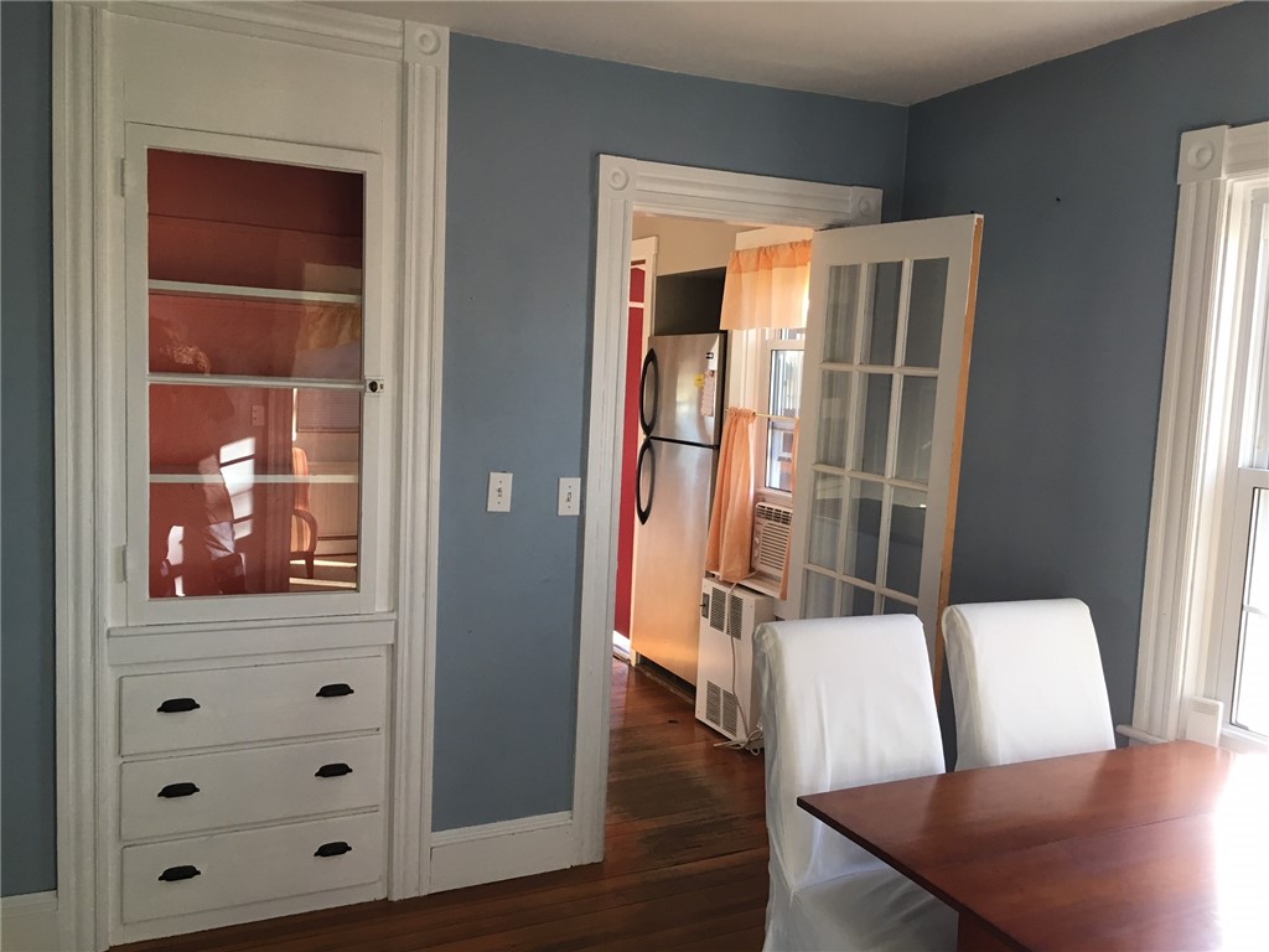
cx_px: 634
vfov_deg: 48.2
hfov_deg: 61.7
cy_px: 476
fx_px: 1063
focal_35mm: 29
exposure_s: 1/30
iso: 32
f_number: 2.2
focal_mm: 4.15
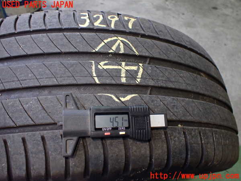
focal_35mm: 30
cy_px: 90
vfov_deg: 46.8
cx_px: 120
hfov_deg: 60.0
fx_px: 209
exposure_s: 1/125
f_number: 2.3
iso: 640
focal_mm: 5.4
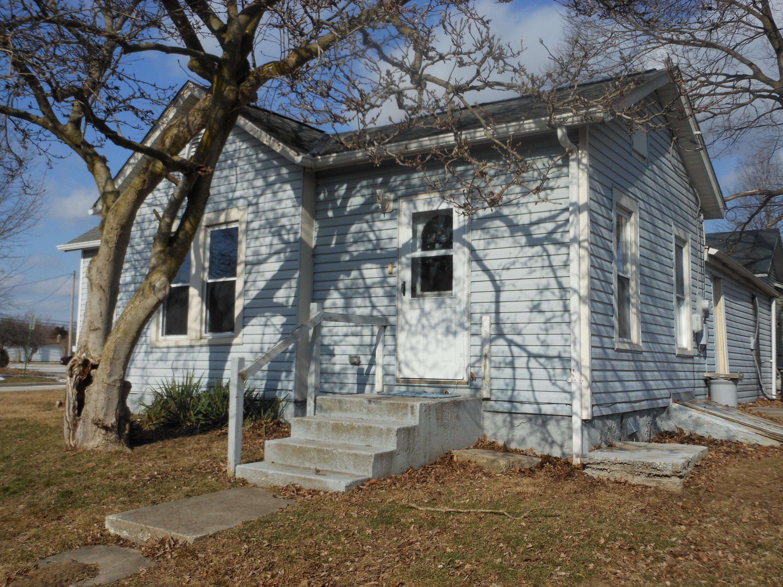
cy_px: 294
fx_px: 746
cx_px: 392
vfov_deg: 42.9
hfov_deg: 55.4
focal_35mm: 33
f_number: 4
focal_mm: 5.9
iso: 80
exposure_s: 1/1250
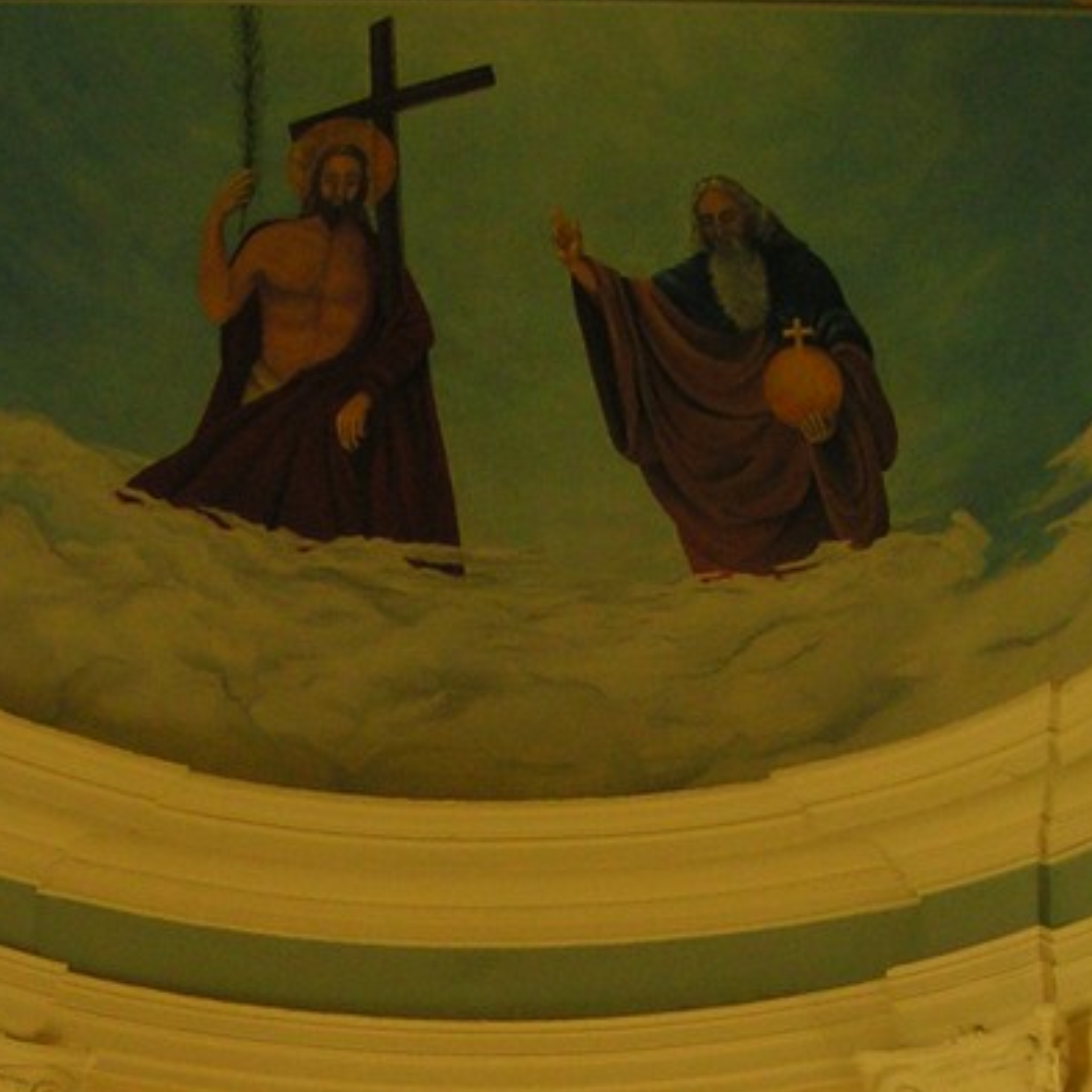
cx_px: 540
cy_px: 1152
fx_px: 3248
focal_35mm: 91
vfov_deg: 18.5
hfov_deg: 19.1
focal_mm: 5.8
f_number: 2.8
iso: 125
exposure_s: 1/40
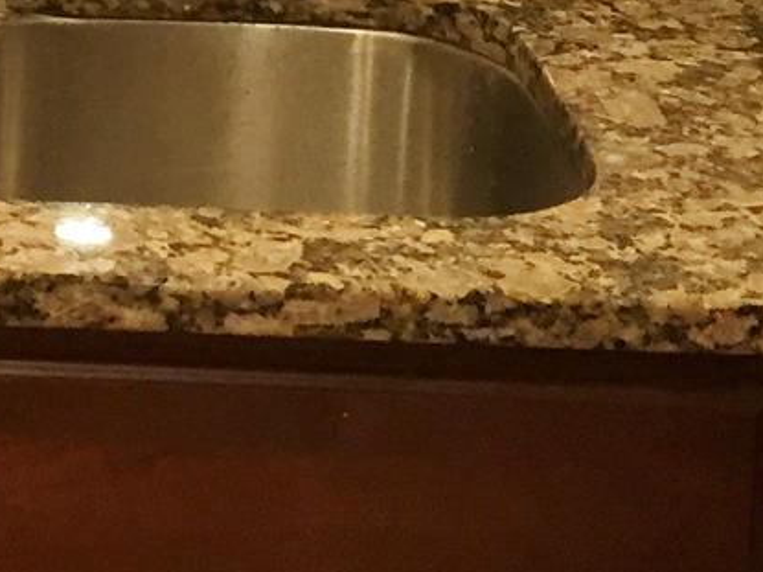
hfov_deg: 13.1
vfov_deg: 9.7
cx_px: -347
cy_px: -533
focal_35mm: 143
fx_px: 3151
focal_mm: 4.15
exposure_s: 1/30
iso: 50
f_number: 2.2
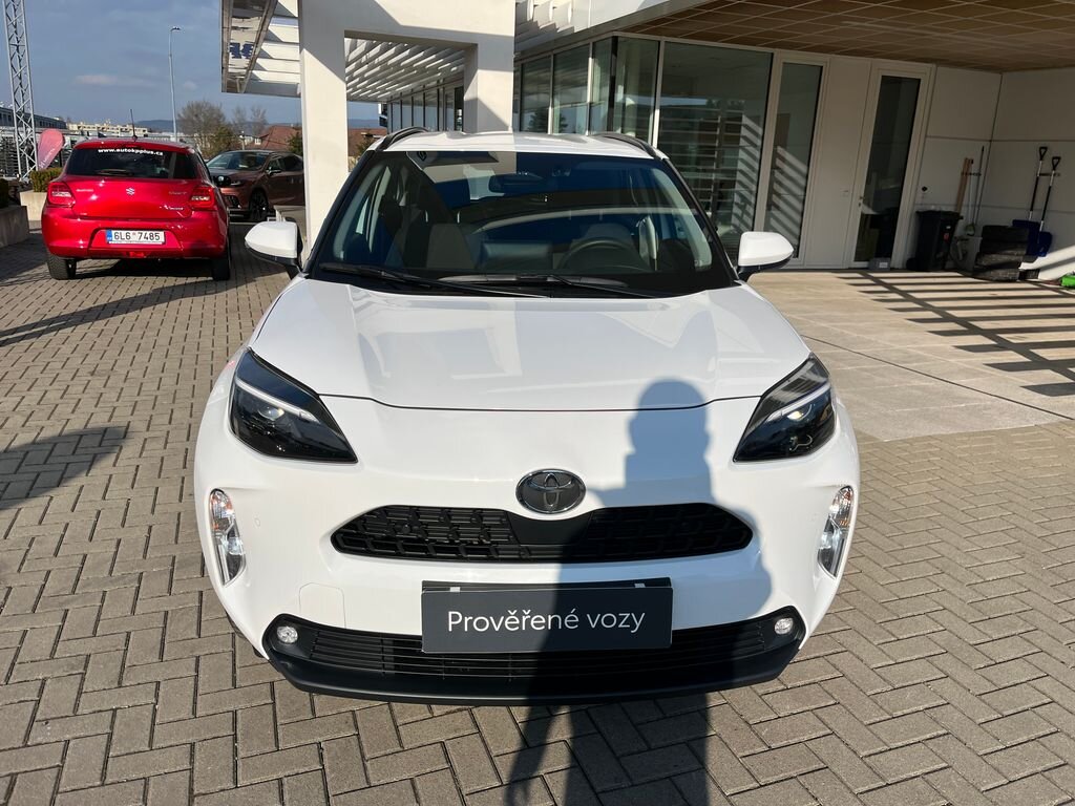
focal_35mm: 26
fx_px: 807
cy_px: 403
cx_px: 538
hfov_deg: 67.3
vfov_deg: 53.1
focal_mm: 5.1
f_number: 1.6
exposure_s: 1/6897
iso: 50
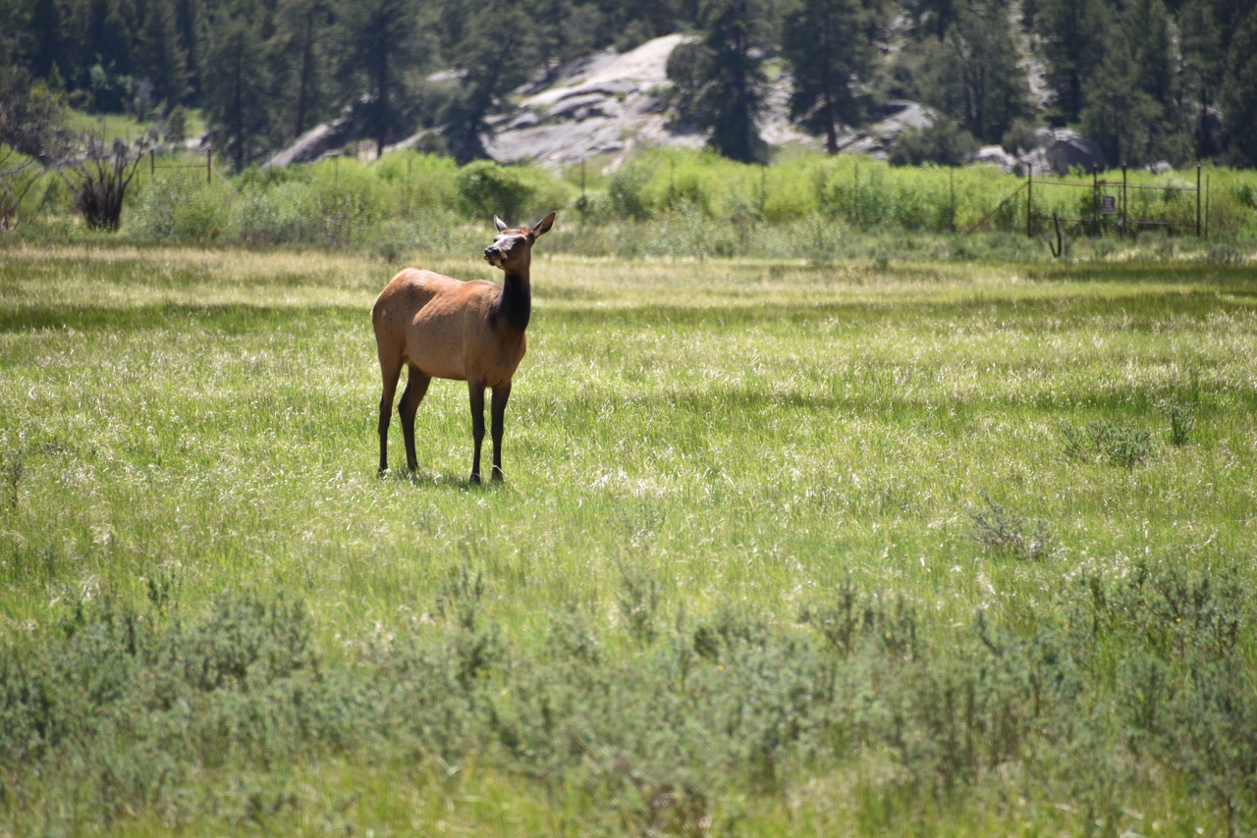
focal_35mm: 300
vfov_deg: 4.6
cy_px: 419
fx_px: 10477
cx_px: 628
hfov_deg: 6.9
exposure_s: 1/640
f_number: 5.6
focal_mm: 300
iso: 320
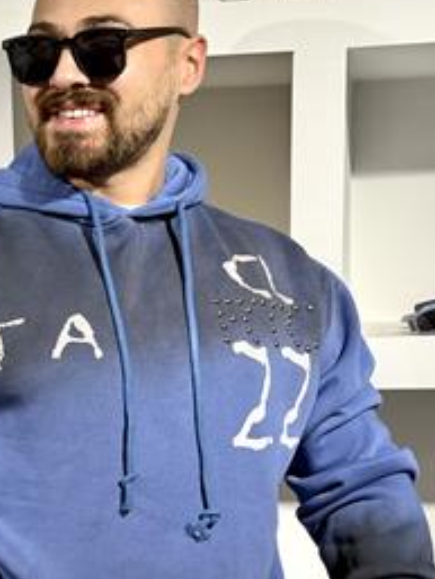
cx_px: 108
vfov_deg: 22.3
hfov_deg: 16.9
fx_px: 1456
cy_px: 419
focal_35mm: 87
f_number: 1.78
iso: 64
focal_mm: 6.76
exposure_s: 1/164
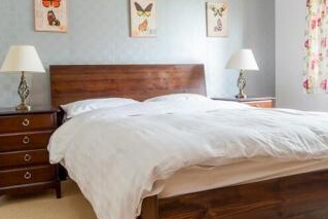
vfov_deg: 35.8
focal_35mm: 37
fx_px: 337
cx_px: 149
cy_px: 87
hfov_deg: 51.8
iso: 160
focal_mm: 11.8
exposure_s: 1/1.67
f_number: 7.1
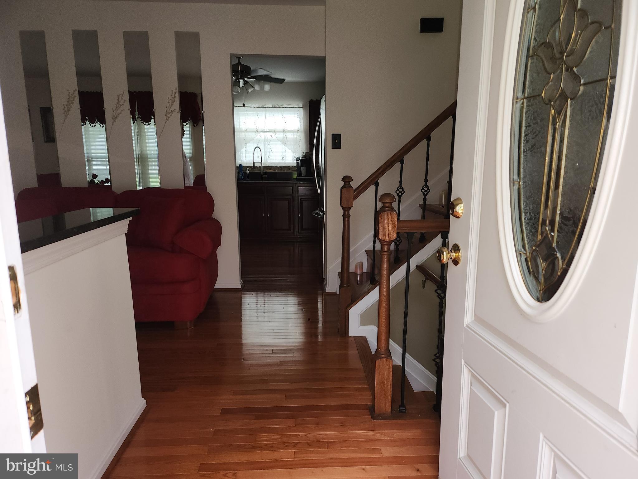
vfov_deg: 56.8
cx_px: 319
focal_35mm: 24
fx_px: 442
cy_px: 240
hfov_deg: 71.6
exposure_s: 1/40
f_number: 1.8
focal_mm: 5
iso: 100
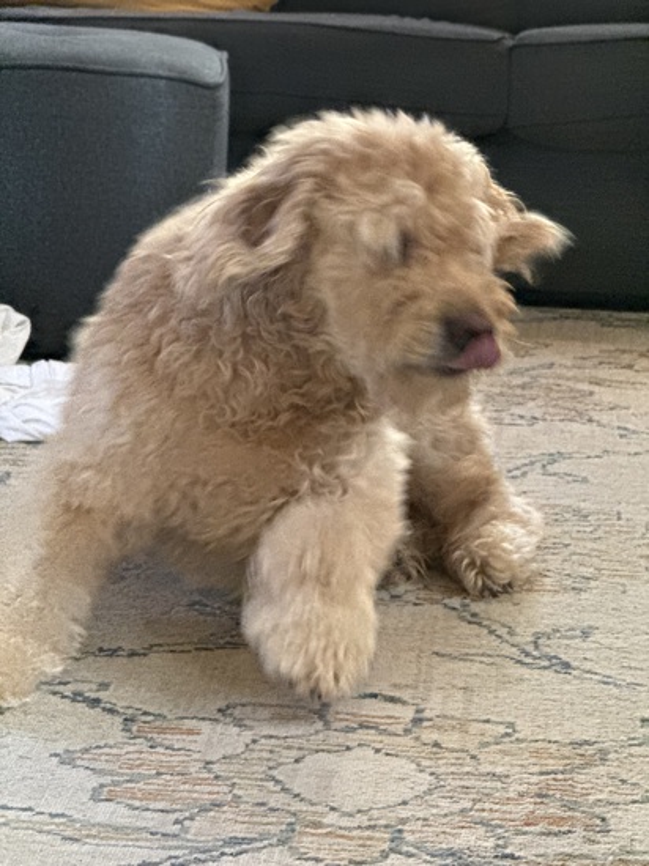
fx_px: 3002
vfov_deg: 16.4
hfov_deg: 12.3
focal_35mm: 120
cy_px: 433
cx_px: 324
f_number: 2.8
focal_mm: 15.66
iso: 1000
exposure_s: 1/40
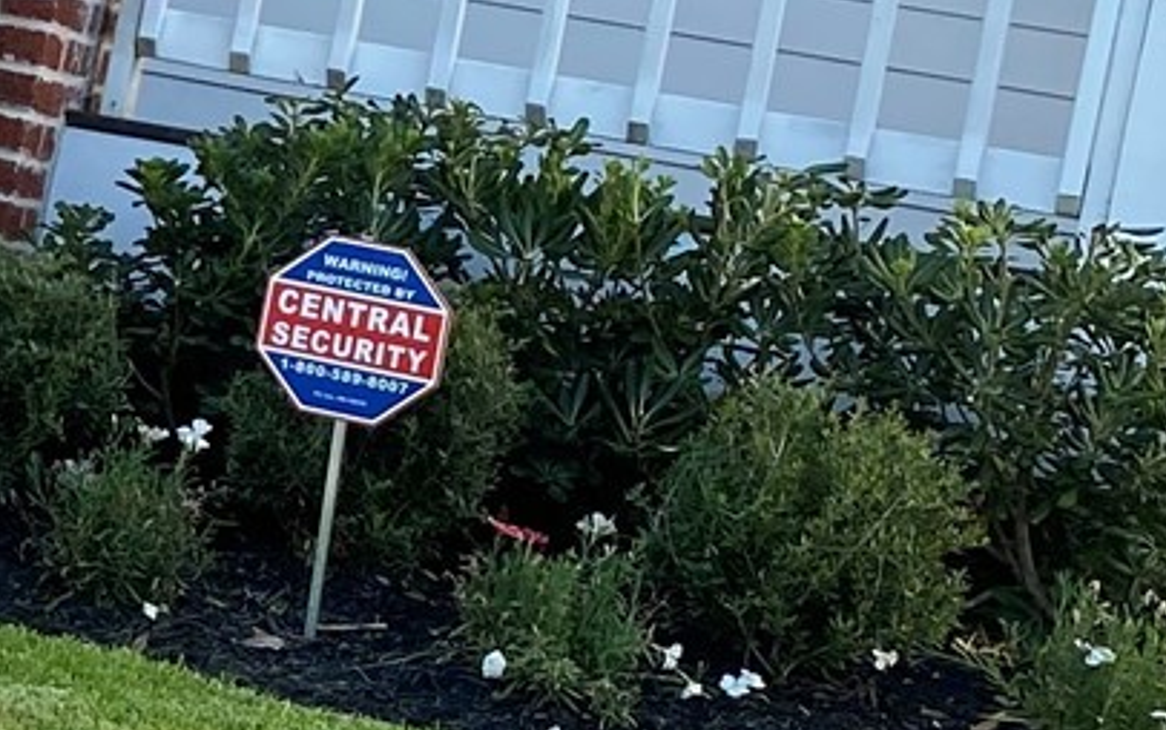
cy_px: 43
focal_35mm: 139
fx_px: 4418
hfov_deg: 12.9
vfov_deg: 9.4
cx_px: -1252
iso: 32
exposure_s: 1/724
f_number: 1.8
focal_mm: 4.25
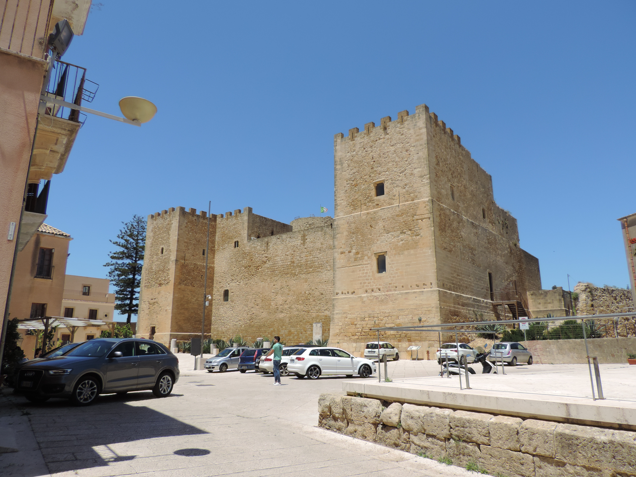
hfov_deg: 71.6
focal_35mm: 24
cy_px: 238
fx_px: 441
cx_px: 318
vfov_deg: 56.8
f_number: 3
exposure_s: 1/1250
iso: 80
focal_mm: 4.3
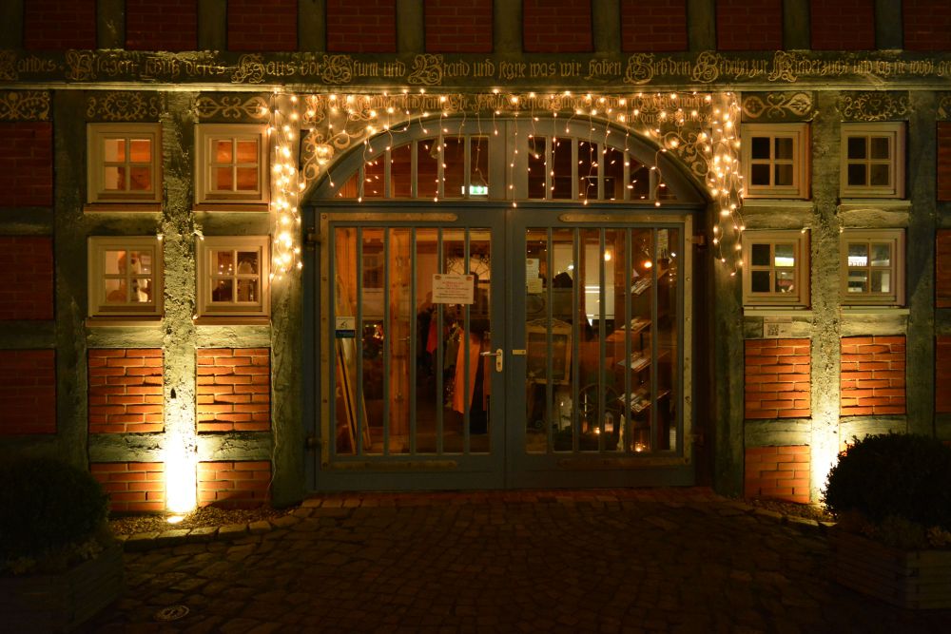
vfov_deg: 47.9
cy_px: 317
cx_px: 476
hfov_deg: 67.4
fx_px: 713
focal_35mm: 27
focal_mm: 18
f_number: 3.5
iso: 3200
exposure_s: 1/10
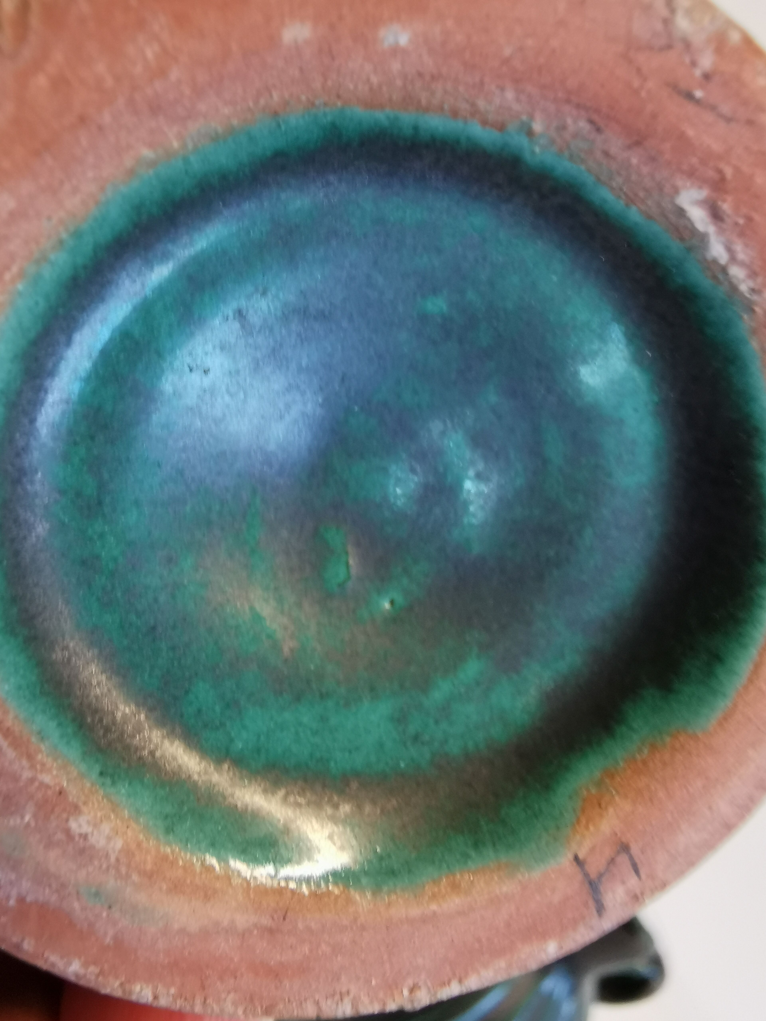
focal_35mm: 26
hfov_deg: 53.1
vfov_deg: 67.3
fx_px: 767
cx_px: 383
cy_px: 510
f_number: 2.2
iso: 160
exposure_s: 1/33.3
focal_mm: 2.35
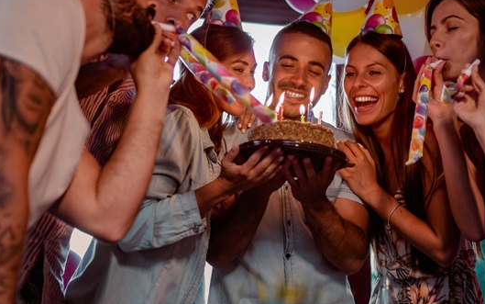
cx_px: 299
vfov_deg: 18.9
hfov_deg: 29.7
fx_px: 912
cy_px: 141
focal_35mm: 69
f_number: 1.8
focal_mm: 35
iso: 500
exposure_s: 1/200
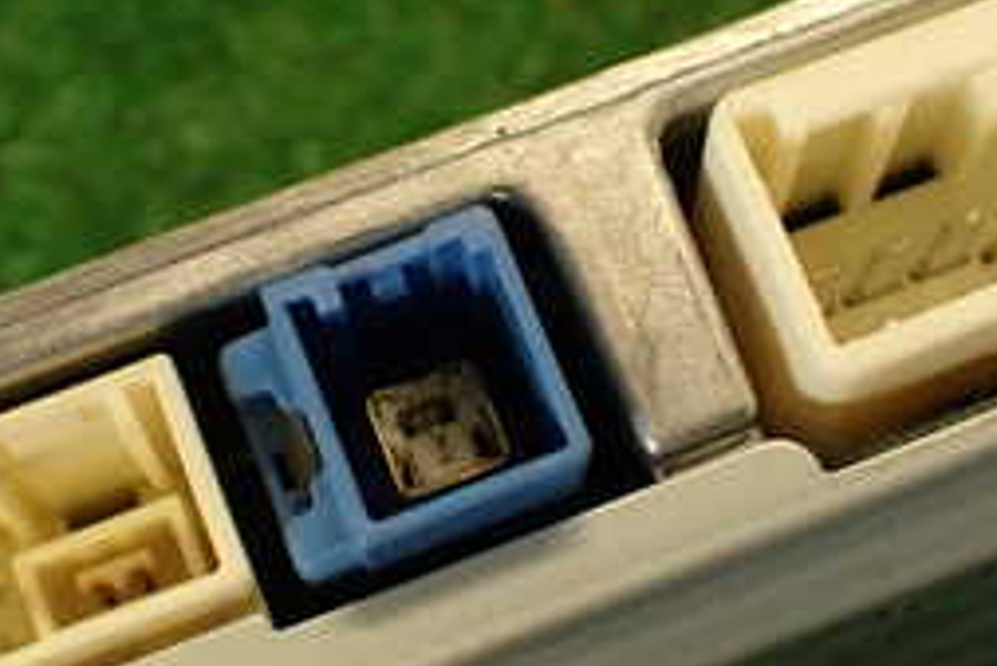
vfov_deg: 17.3
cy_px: 363
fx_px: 2189
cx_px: 508
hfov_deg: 25.7
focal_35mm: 79
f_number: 2.4
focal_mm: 5.79
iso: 200
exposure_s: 1/50
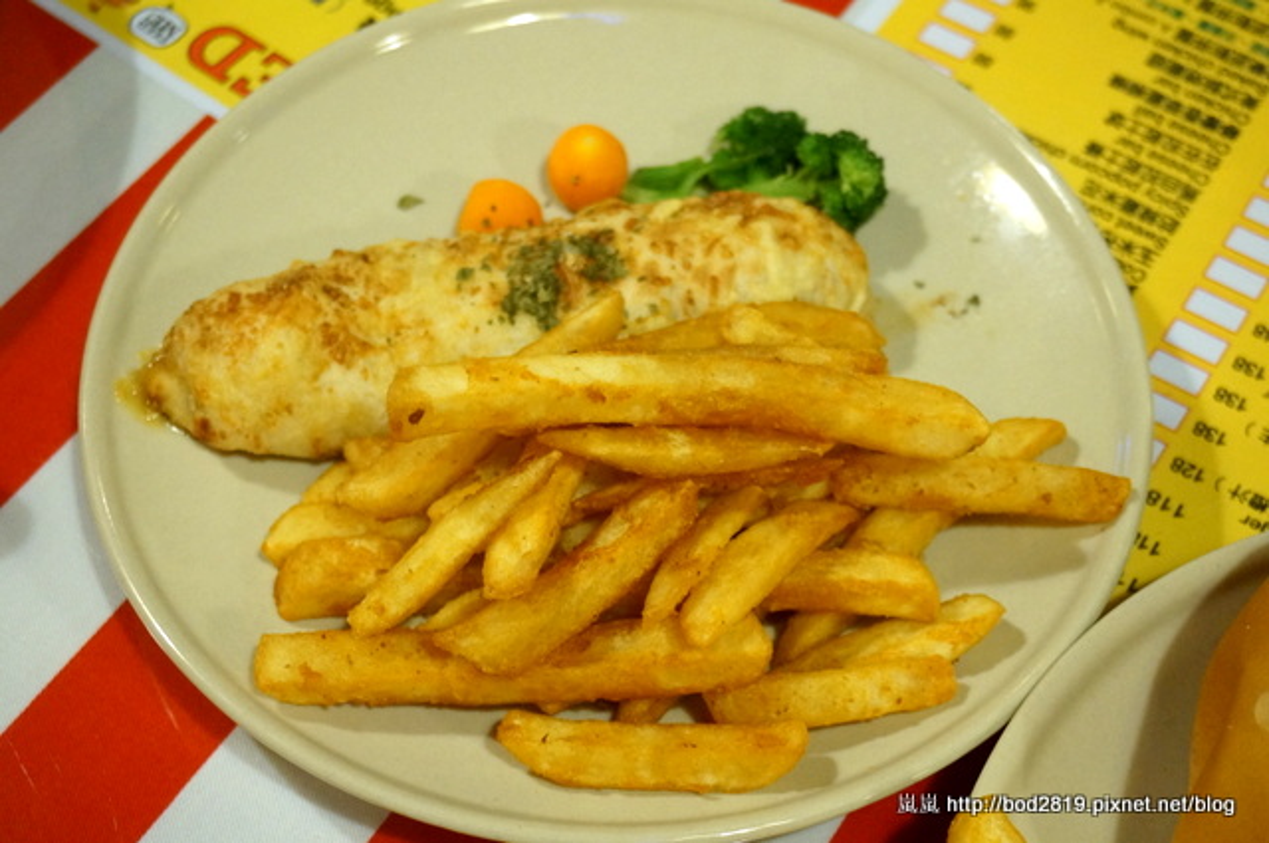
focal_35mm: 54
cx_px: 634
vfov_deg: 25.0
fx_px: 1901
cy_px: 422
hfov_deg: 36.9
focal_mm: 36
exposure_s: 1/60
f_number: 5.6
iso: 2500
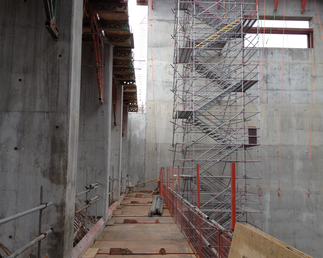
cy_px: 129
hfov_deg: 49.1
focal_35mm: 37
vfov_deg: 40.1
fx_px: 354
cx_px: 154
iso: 50
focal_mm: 4.28
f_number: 2.4
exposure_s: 1/171
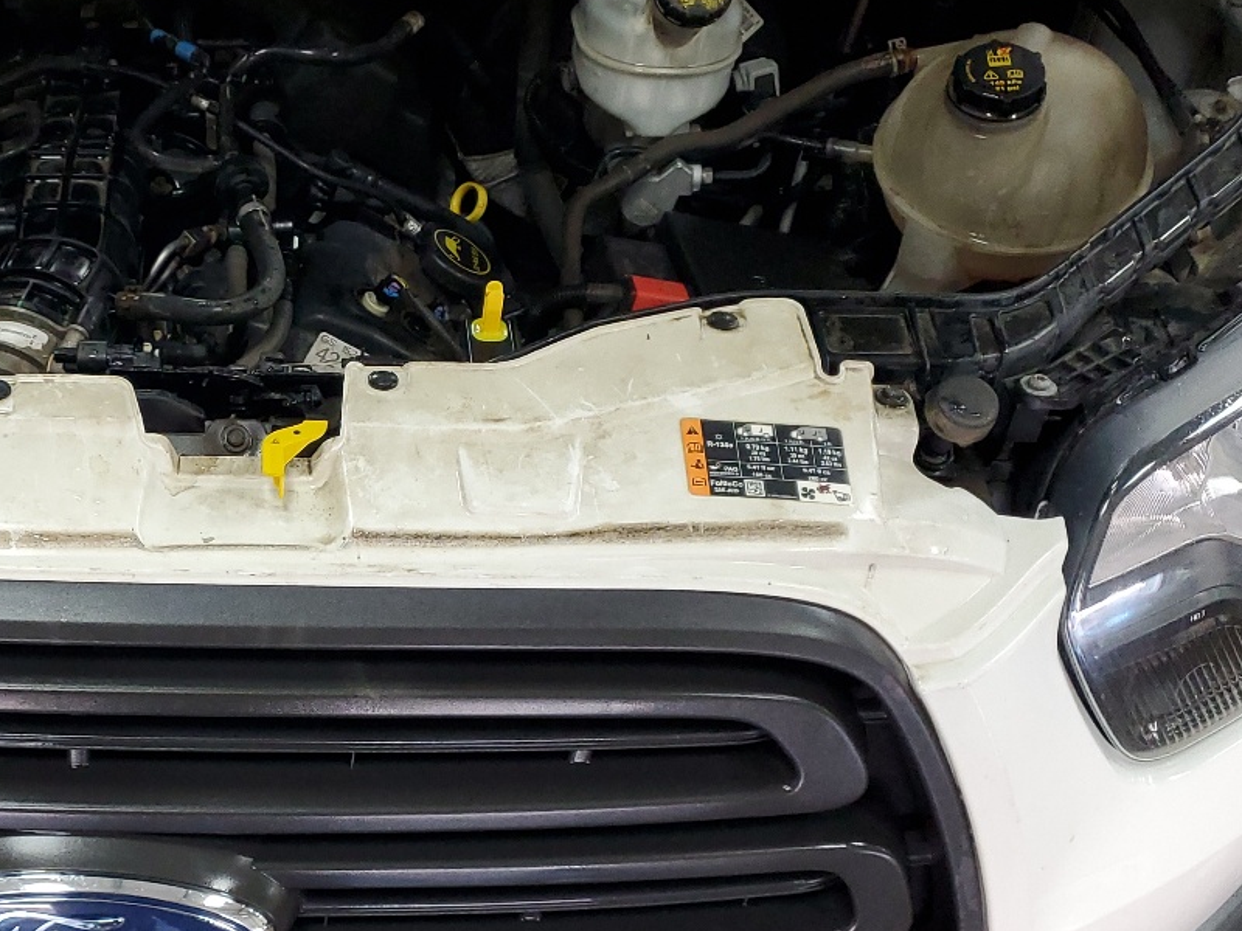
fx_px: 1866
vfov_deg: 28.0
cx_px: 124
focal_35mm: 52
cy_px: 510
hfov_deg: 34.7
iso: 155
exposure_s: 1/60.2
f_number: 1.5
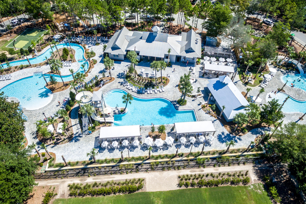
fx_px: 170
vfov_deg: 61.9
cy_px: 102
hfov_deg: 84.0
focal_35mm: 20
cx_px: 153
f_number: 2.8
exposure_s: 1/120
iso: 100
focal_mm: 3.61
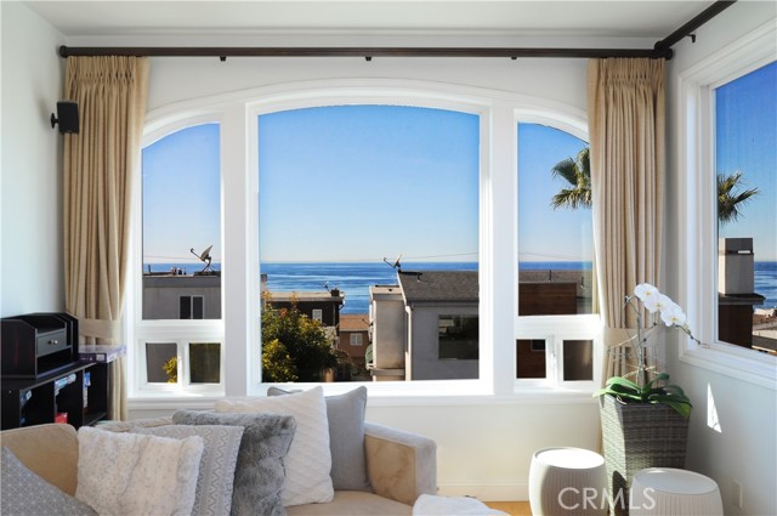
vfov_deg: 43.5
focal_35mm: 30
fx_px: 647
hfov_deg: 62.0
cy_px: 258
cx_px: 388
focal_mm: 20
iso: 200
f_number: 18
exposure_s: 1/13
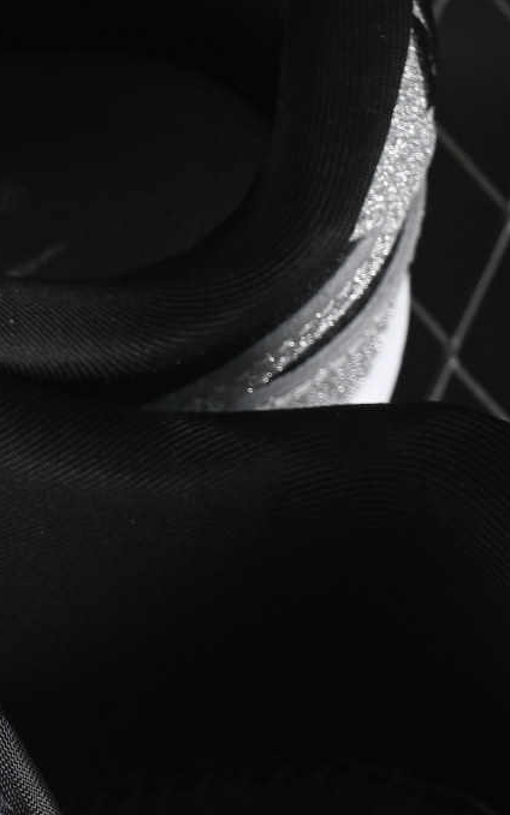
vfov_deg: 6.7
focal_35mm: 314
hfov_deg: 4.1
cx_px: -642
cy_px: 720
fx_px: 6980
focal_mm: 50
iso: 160
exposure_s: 1/60
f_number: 6.3
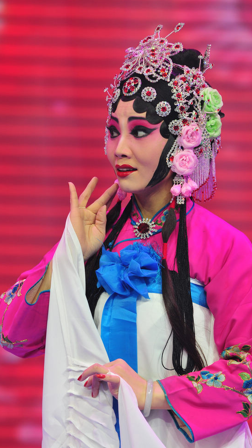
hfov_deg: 4.4
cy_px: 225
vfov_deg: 7.8
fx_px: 3265
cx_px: 137
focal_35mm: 275
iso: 400
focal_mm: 170
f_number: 4
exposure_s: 1/200
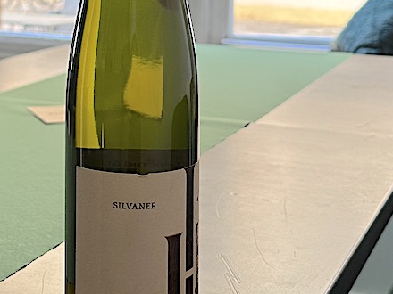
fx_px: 817
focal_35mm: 72
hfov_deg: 26.8
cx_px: 110
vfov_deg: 19.9
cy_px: 12
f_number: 1.78
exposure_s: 1/138
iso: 125
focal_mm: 6.86
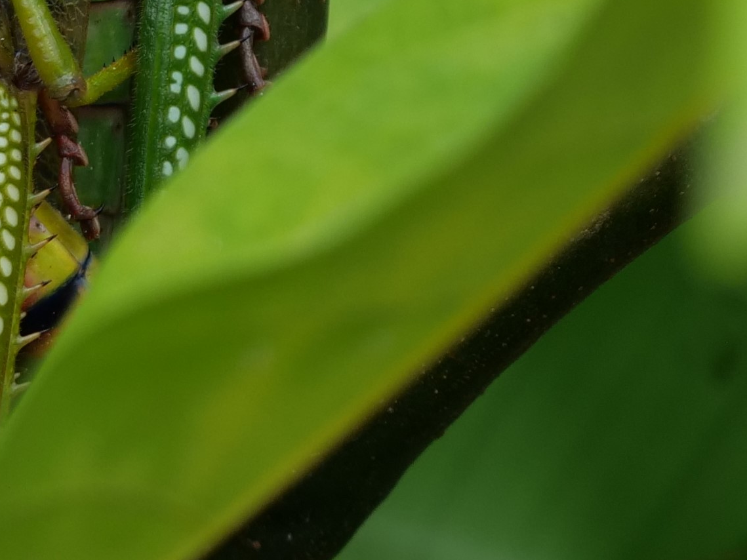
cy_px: -264
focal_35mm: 594
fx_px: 12817
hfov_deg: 3.3
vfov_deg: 2.5
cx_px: 8
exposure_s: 1/500
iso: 200
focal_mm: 100
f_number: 4
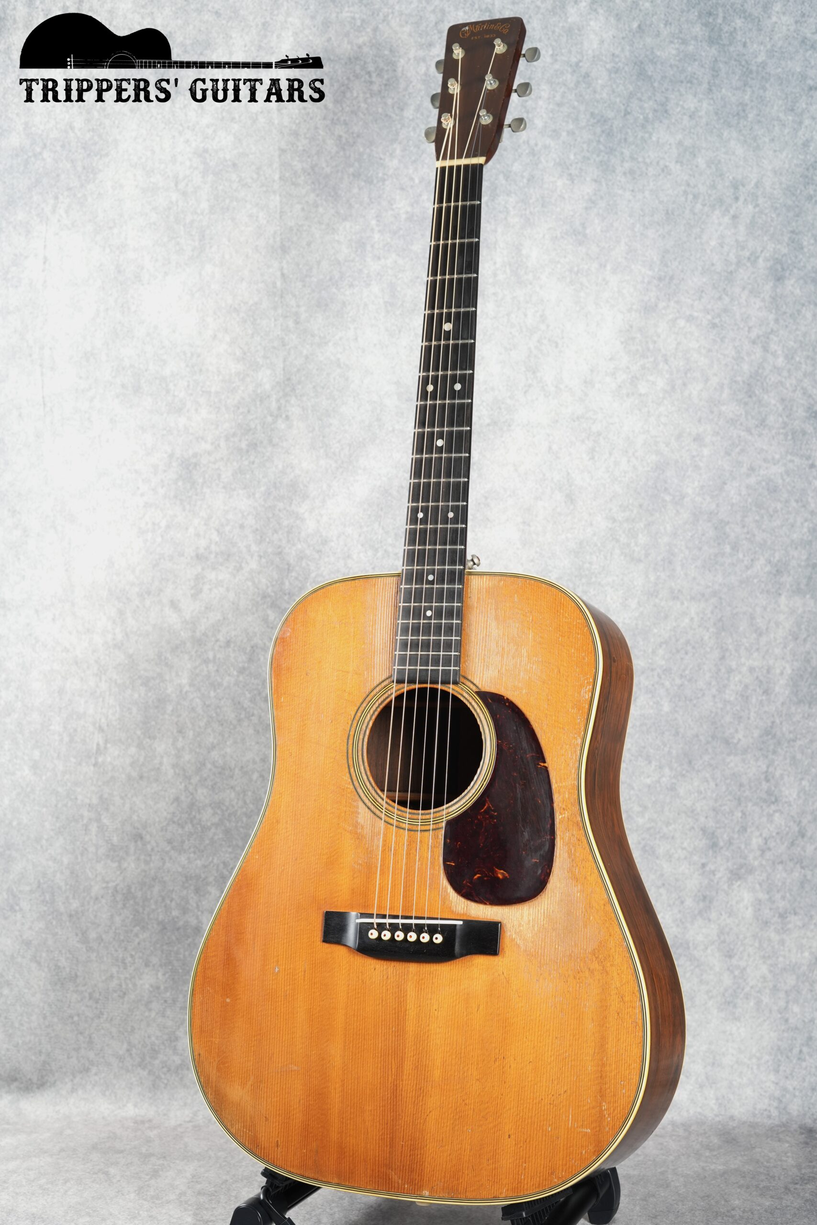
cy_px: 612
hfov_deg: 27.0
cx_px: 408
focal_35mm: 50
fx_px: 1702
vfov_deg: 39.6
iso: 400
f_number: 6.3
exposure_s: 1/2
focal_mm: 50
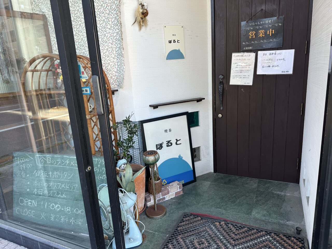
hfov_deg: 71.6
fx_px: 230
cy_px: 124
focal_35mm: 24
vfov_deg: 56.8
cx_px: 166
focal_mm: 6.86
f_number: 1.78
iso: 64
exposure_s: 1/204
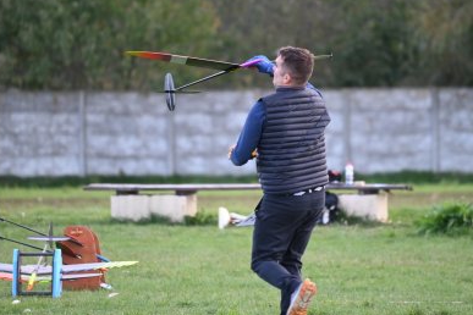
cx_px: 258
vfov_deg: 2.7
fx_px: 6753
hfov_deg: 4.0
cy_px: 171
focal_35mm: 514
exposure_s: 1/400
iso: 1250
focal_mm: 400
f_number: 6.3
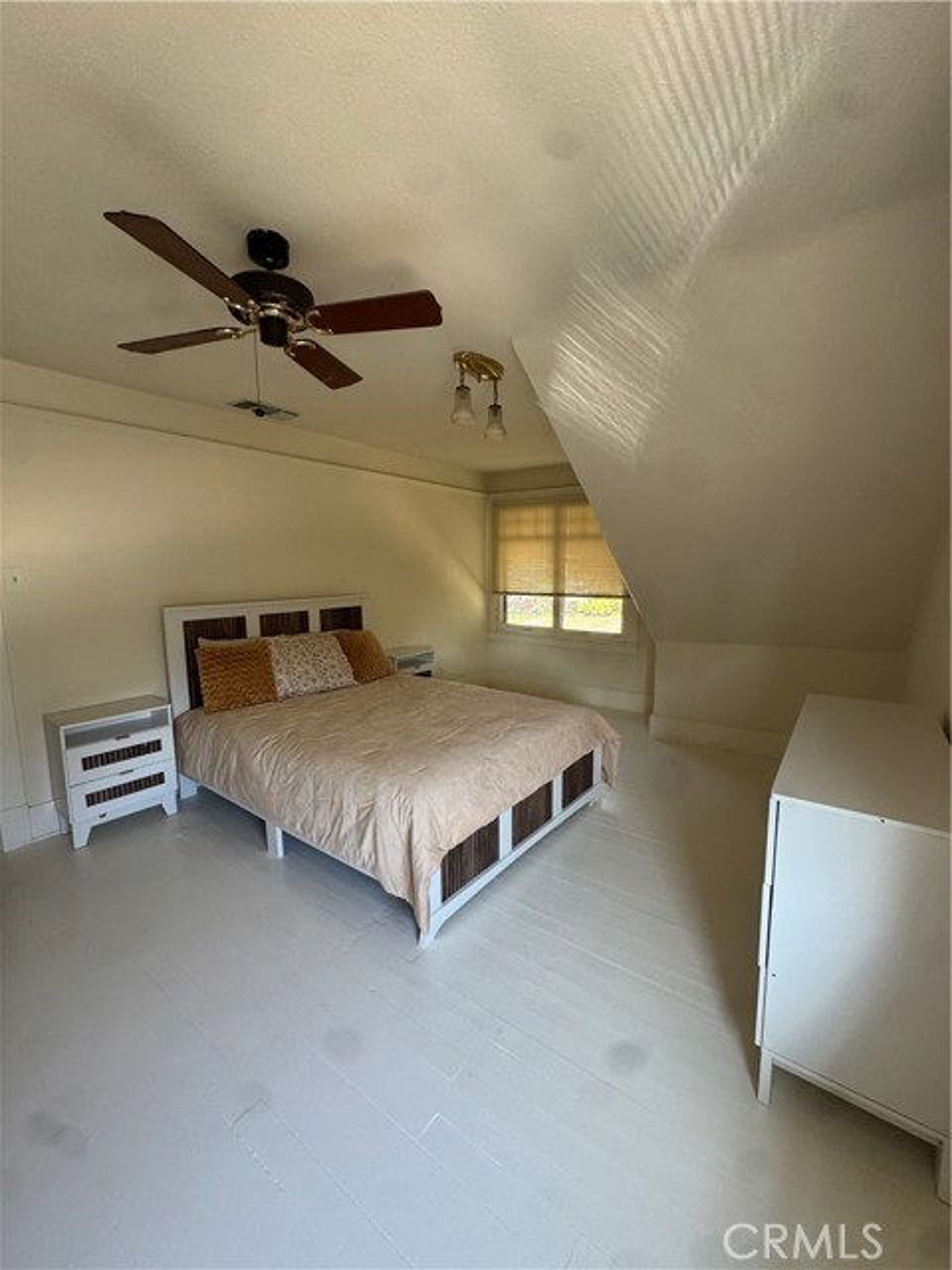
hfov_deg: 85.7
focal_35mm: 14
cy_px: 635
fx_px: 513
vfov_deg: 102.1
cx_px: 476
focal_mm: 2.22
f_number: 2.2
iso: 200
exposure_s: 1/99
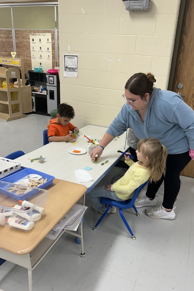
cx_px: 113
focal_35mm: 28
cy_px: 143
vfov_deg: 65.5
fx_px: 226
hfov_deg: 46.2
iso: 125
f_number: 1.5
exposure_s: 1/120
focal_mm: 5.7
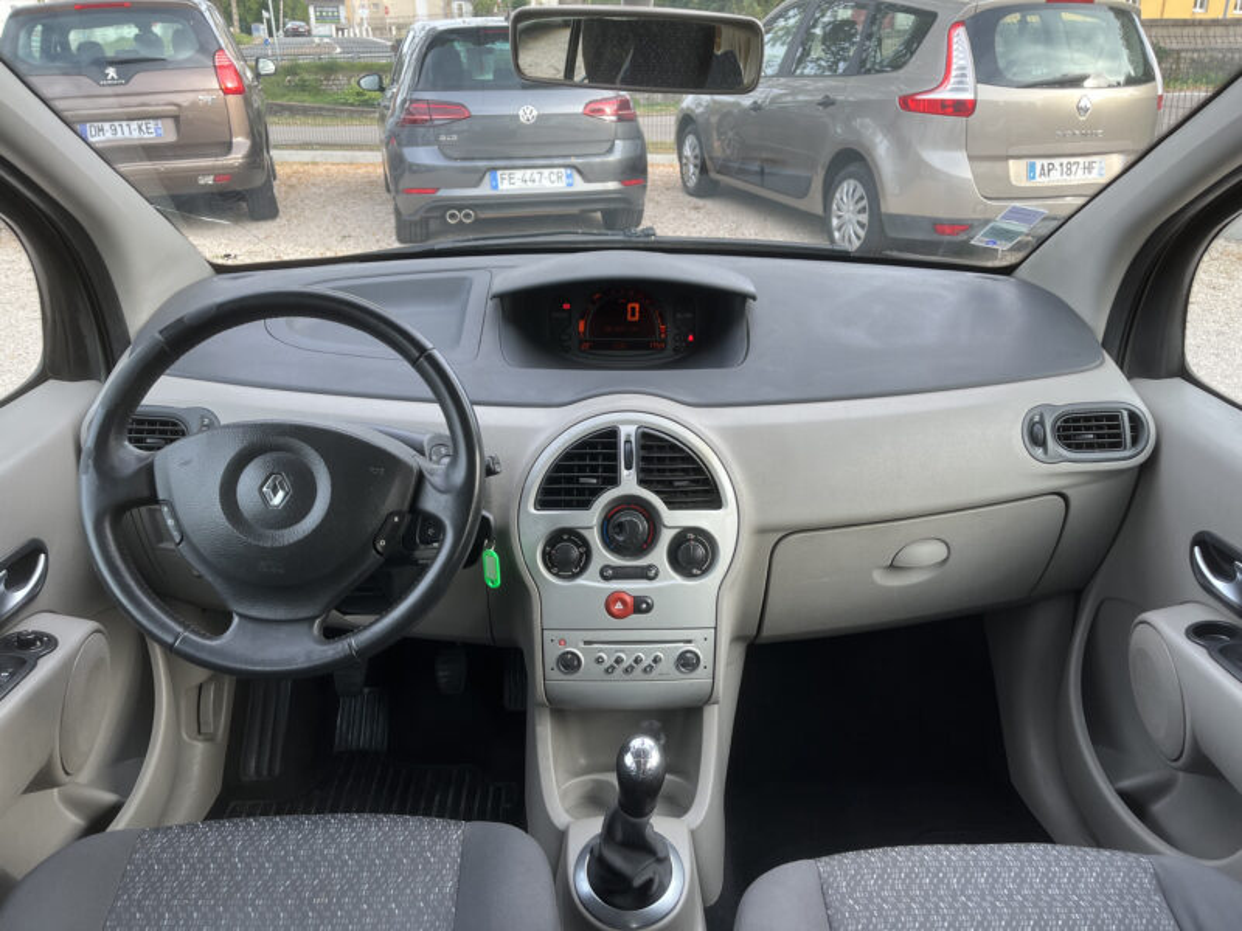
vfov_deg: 53.1
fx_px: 933
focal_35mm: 26
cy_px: 466
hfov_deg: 67.3
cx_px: 621
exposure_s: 1/122
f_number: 1.6
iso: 32
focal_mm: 5.1
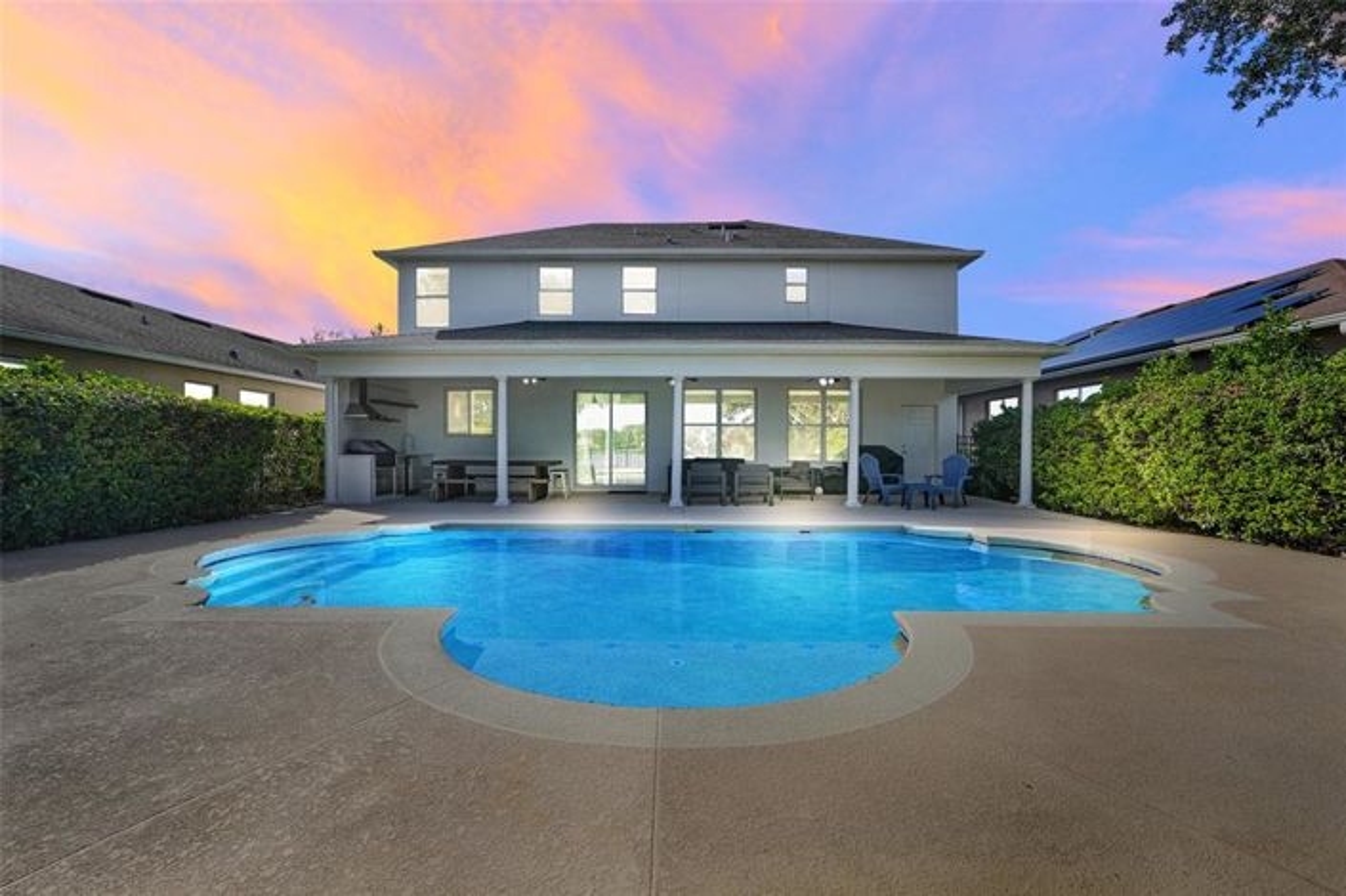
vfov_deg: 72.0
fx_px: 616
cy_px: 448
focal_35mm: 16
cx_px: 673
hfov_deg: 95.0
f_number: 9
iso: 250
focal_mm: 16.5
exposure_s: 1/60
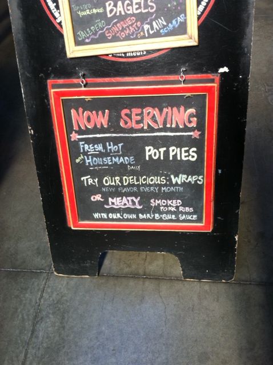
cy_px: 182
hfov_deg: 40.6
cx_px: 136
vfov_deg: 52.7
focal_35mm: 35
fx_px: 369
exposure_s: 1/25
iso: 80
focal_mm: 3.85
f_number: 2.8
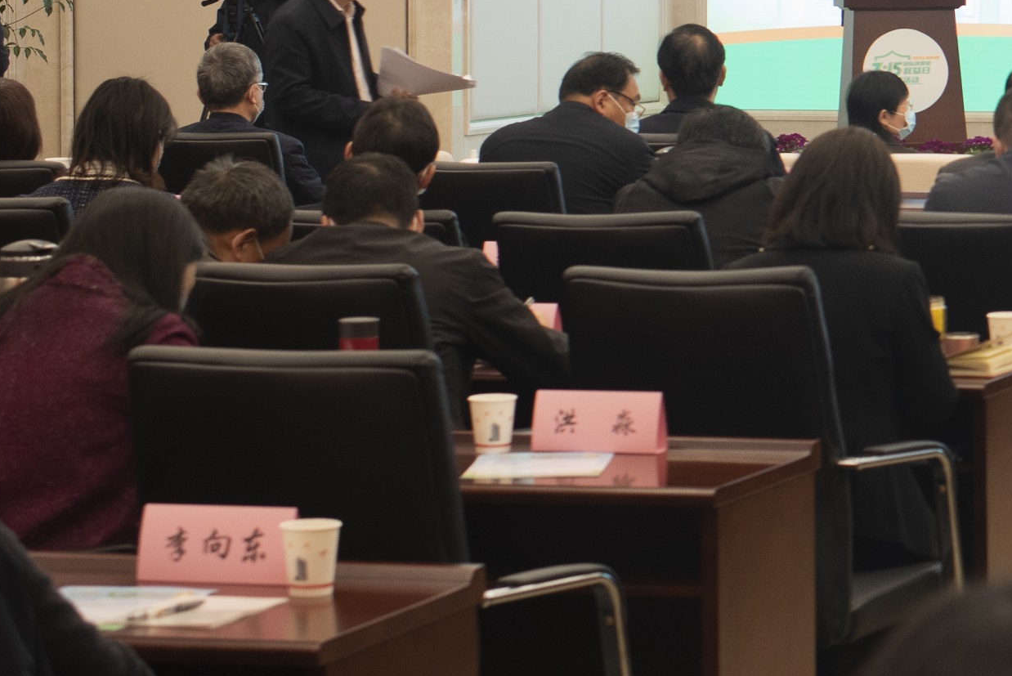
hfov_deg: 13.1
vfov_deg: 9.5
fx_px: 4022
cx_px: 1755
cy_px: 4
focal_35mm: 143
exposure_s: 1/125
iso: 400
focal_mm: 35
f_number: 4
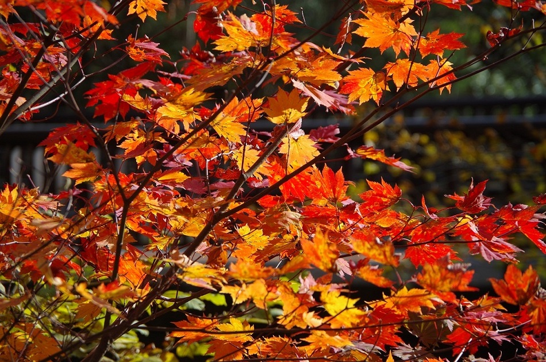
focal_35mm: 202
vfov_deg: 6.8
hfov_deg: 10.2
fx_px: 3057
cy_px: 181
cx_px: 273
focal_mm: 135
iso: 100
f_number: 5.6
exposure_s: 1/250
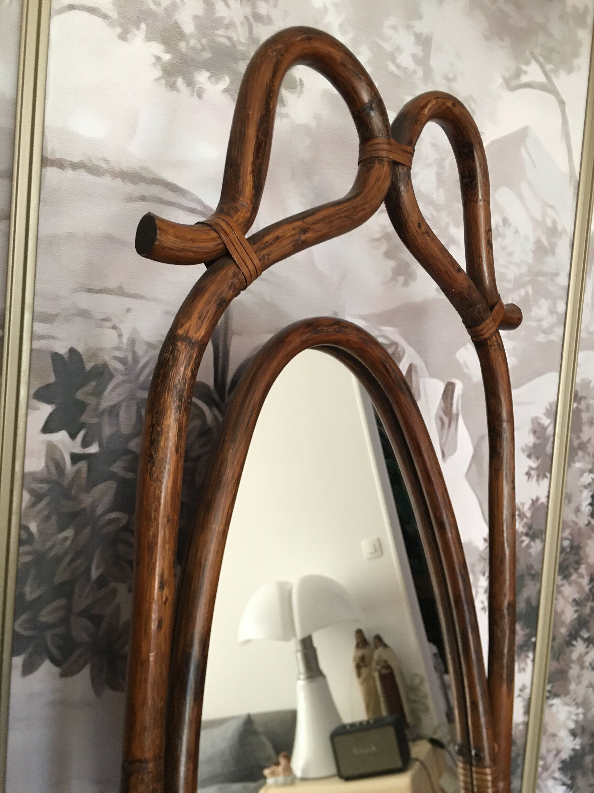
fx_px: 664
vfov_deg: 61.7
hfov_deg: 48.2
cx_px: 297
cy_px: 396
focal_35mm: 29
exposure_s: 1/17
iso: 64
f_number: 2.2
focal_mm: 4.15
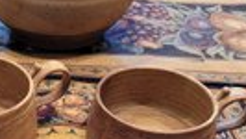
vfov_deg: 16.5
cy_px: 105
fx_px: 476
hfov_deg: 28.1
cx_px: 38
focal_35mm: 73
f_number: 1.8
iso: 250
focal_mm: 5.4
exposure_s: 1/40
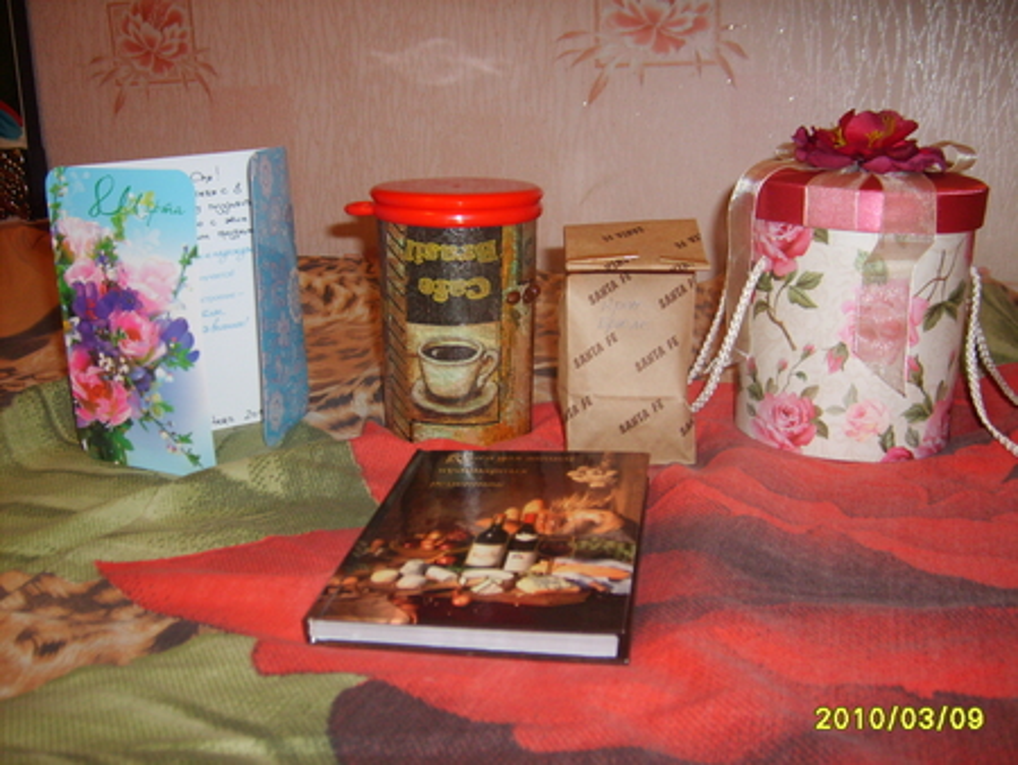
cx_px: 509
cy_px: 382
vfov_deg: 40.7
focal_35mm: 35
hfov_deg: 52.6
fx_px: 1030
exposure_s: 1/45
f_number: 2.8
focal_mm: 5.8
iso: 100
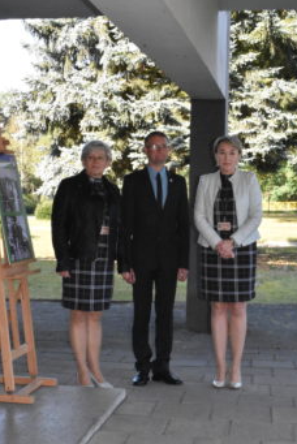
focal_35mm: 65
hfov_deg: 21.1
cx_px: 160
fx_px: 798
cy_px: 240
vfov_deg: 31.1
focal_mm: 35
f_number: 29
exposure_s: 1/250
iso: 8000
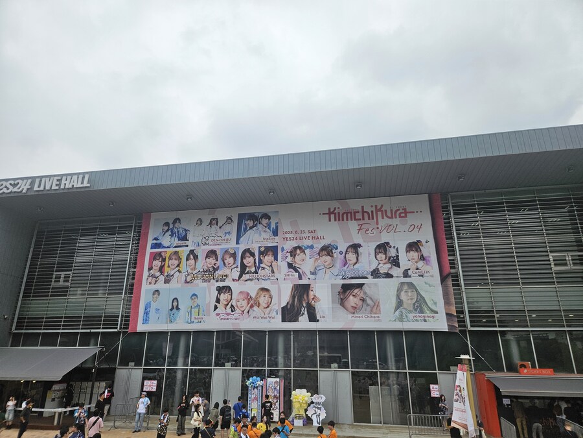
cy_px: 219
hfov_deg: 73.9
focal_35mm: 23
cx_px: 292
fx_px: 387
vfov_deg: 58.9
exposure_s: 1/1304
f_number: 1.8
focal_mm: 5.4
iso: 40
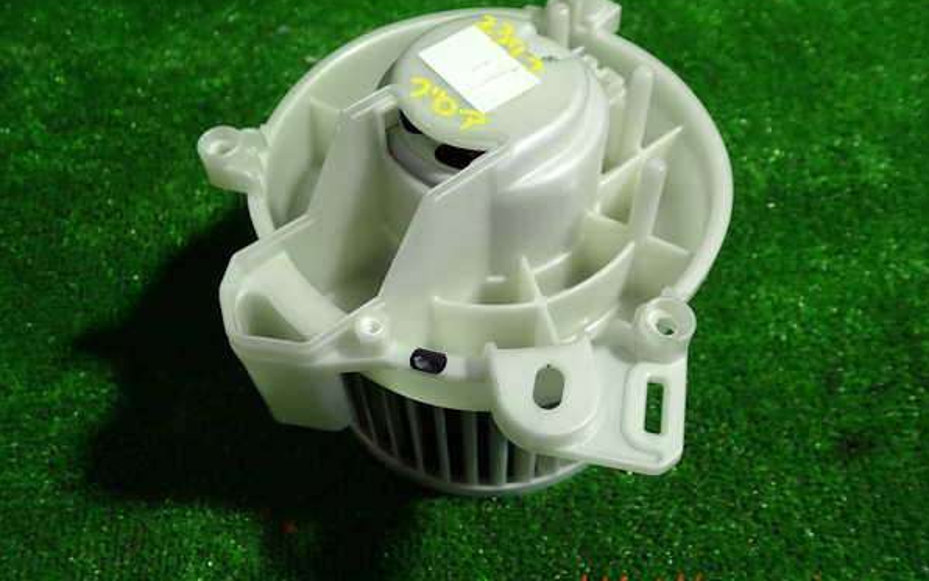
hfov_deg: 59.6
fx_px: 810
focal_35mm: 32
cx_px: 466
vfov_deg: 39.4
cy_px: 260
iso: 200
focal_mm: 5.4
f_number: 2.3
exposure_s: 1/50
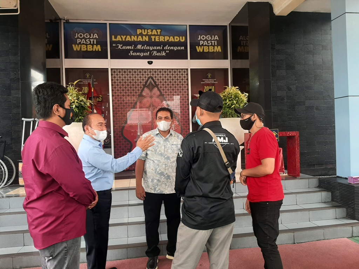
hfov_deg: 67.3
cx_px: 180
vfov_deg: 53.1
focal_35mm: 26
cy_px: 134
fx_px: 270
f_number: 1.7
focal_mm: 3.93
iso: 50
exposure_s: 1/100
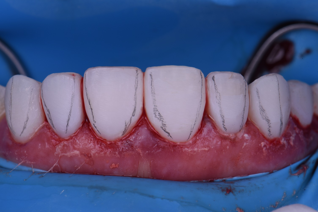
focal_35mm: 105
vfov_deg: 13.1
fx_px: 928
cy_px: 106
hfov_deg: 19.4
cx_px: 159
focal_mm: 105
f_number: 32
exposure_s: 1/200
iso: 200
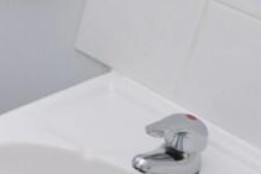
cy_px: -2
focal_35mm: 102
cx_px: -282
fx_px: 740
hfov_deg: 15.4
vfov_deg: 13.3
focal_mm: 14
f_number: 6.3
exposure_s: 1/160
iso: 400
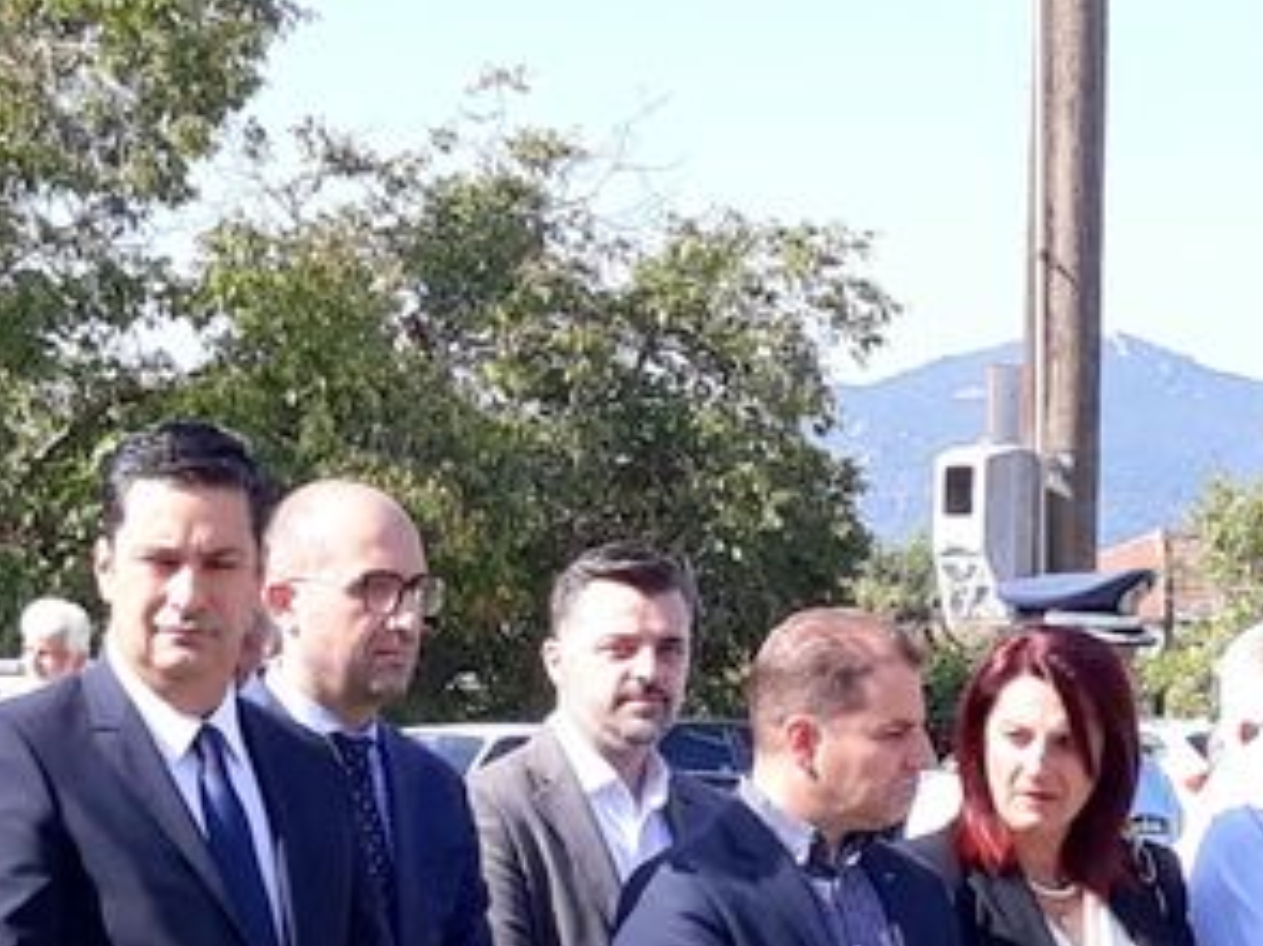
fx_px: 2006
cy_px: 848
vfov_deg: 25.7
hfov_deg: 34.3
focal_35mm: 55
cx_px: 343
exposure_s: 1/698
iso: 40
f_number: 1.7
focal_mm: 3.71
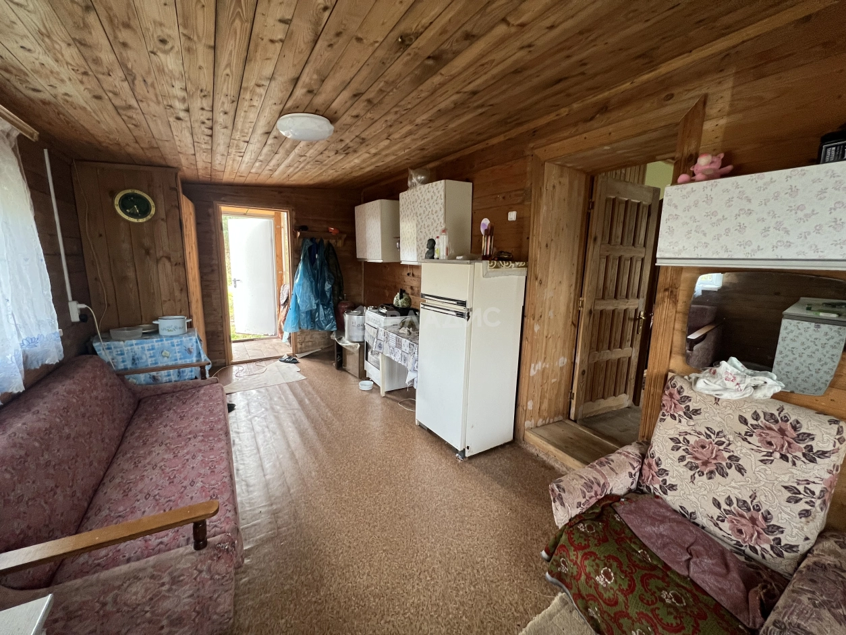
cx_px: 423
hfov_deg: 106.2
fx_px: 318
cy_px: 318
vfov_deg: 89.9
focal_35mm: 13
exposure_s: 1/99
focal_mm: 1.57
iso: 200
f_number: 1.8
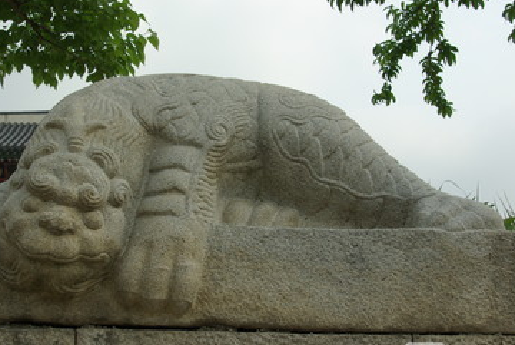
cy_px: 133
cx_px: 185
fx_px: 931
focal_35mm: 65
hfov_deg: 30.8
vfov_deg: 20.9
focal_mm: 26
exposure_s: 1/180
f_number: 8
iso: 100
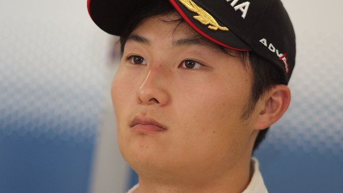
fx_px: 1510
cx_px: 172
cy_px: 86
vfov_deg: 7.3
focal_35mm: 166
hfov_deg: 13.0
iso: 800
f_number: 2.5
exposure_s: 1/125
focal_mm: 105
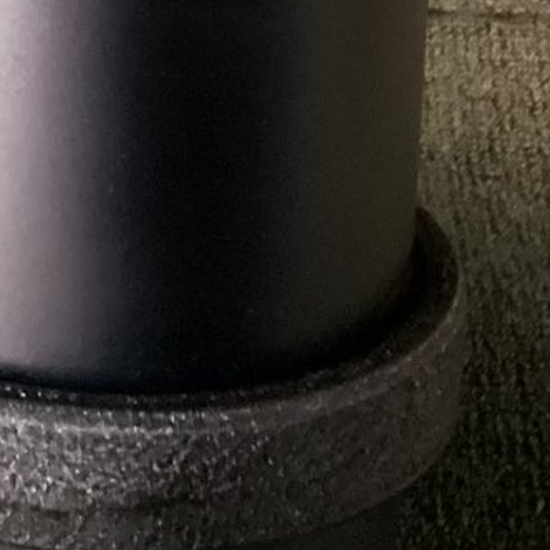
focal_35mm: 125
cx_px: -9
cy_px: -302
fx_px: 2247
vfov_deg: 13.1
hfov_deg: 13.7
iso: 500
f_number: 2.4
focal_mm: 3.3
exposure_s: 1/30
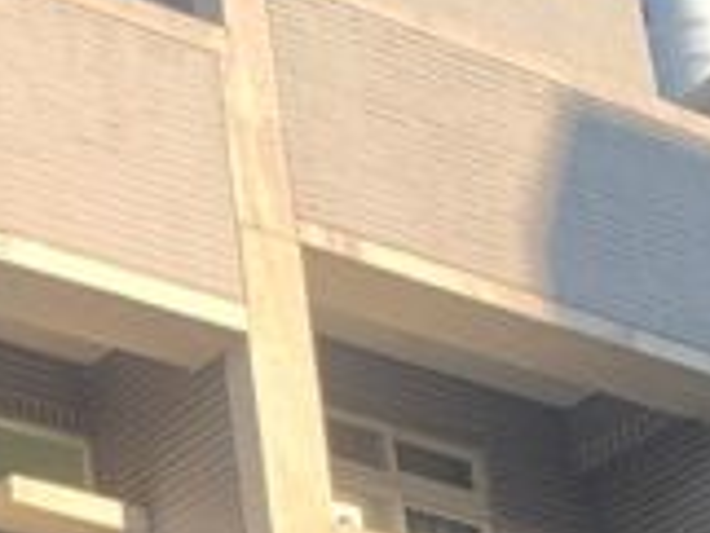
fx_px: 3182
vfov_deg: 9.3
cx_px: -587
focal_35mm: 155
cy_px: 824
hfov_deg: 11.7
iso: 25
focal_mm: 4.25
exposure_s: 1/381
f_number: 1.8
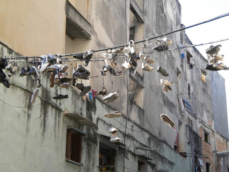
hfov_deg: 28.6
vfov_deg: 21.6
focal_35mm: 68
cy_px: 86
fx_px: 450
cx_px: 114
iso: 104
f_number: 4.6
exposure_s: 1/128
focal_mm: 12.3
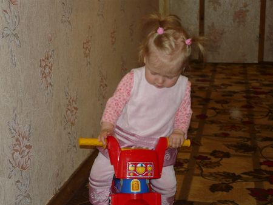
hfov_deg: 33.2
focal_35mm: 58
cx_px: 136
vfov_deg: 25.3
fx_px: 458
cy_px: 102
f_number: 3.5
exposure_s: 1/40
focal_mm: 9.6
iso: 100
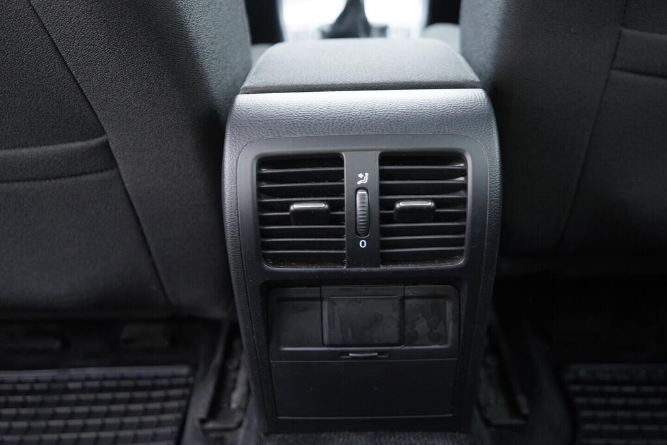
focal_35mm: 36
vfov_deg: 36.9
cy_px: 222
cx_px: 334
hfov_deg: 53.1
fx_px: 667
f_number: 2.8
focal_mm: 24
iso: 1000
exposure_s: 1/40
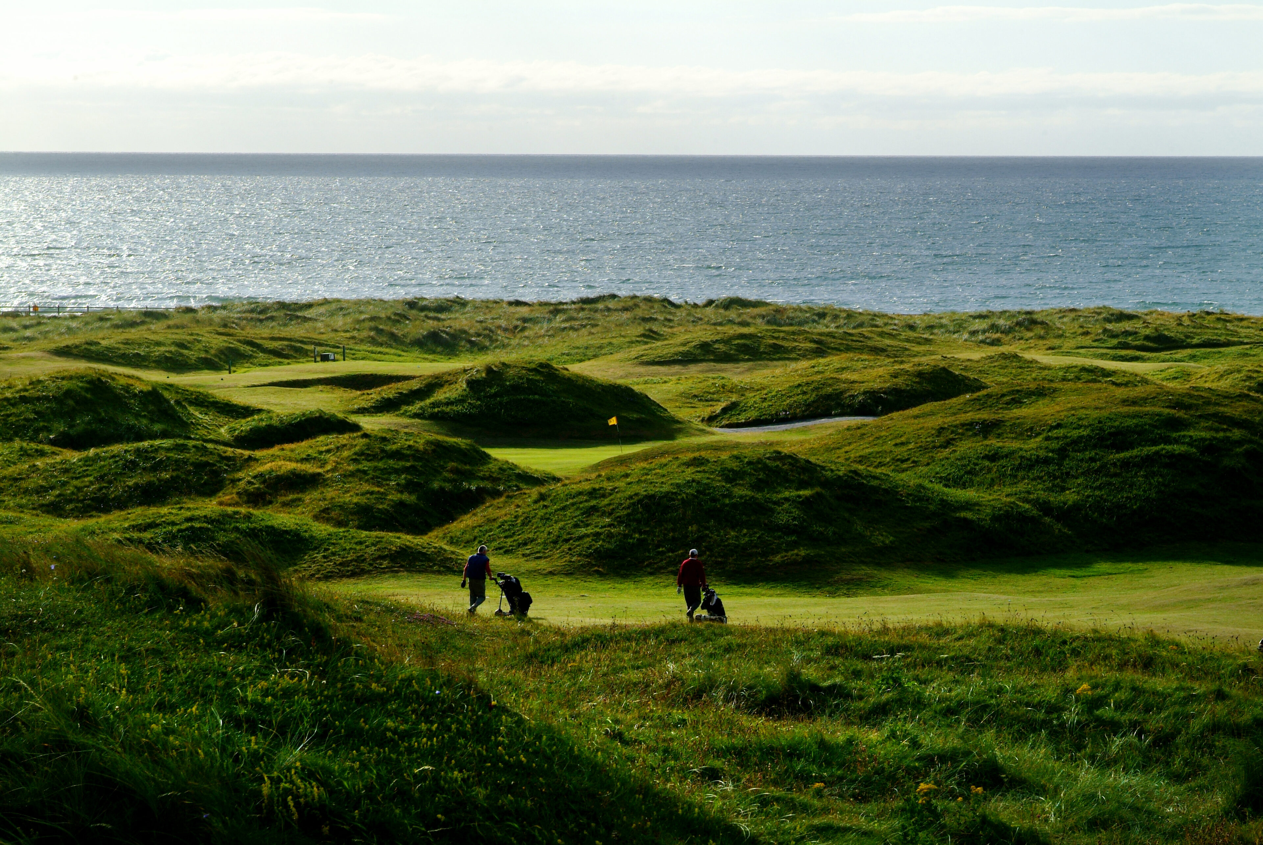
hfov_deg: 19.4
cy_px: 422
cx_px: 632
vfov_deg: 13.1
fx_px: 3688
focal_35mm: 105
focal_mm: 70
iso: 100
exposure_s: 1/180
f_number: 11
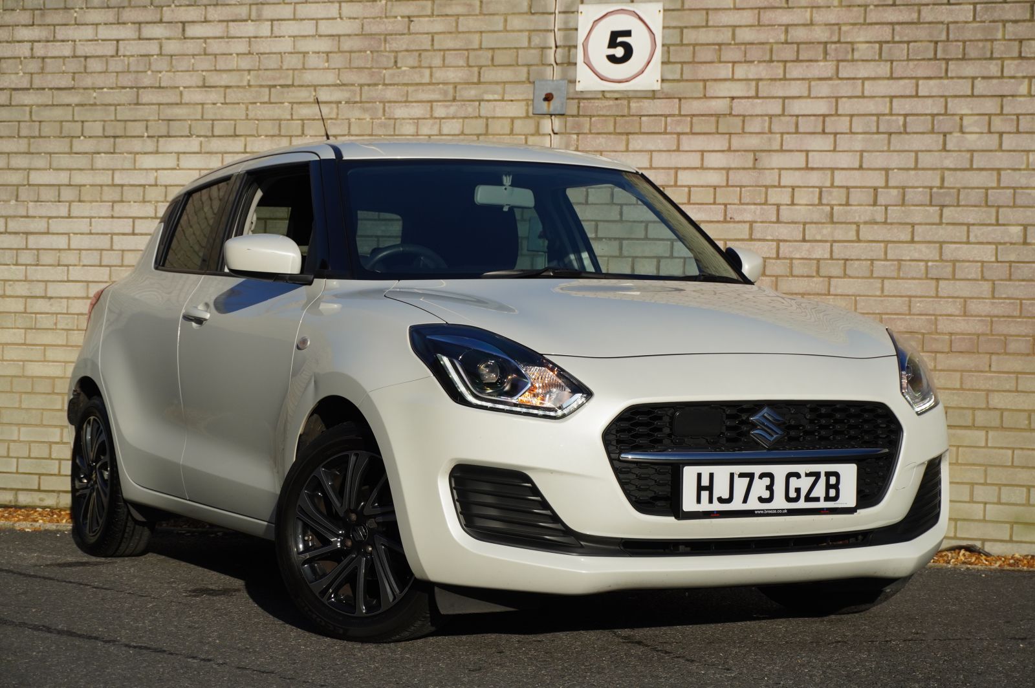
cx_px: 518
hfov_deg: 27.0
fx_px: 2154
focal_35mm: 75
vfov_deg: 18.2
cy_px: 344
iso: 400
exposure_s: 1/1500
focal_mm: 50
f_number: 6.7
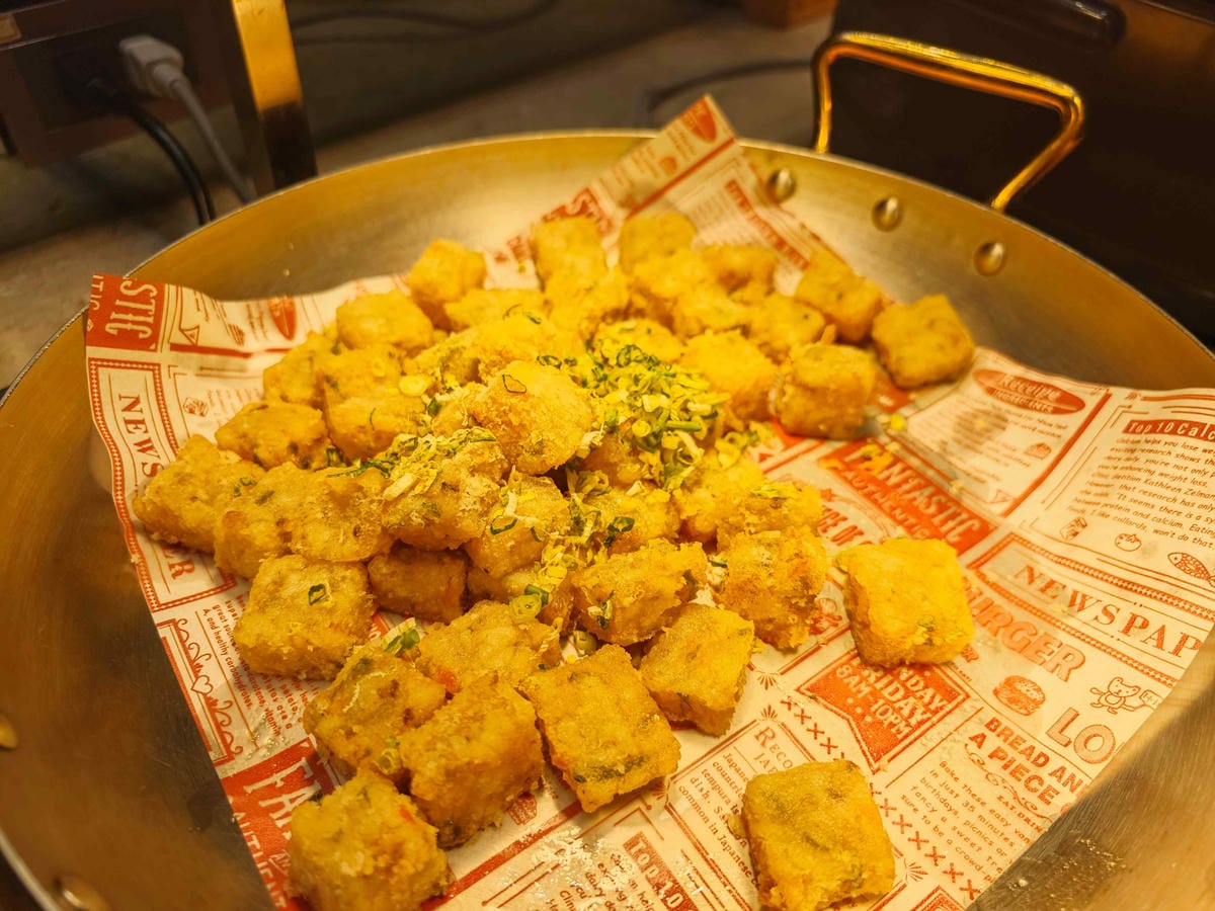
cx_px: 608
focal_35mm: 23
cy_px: 456
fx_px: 807
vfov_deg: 58.9
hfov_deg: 73.9
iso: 50
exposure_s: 1/121
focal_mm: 8.72
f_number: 2
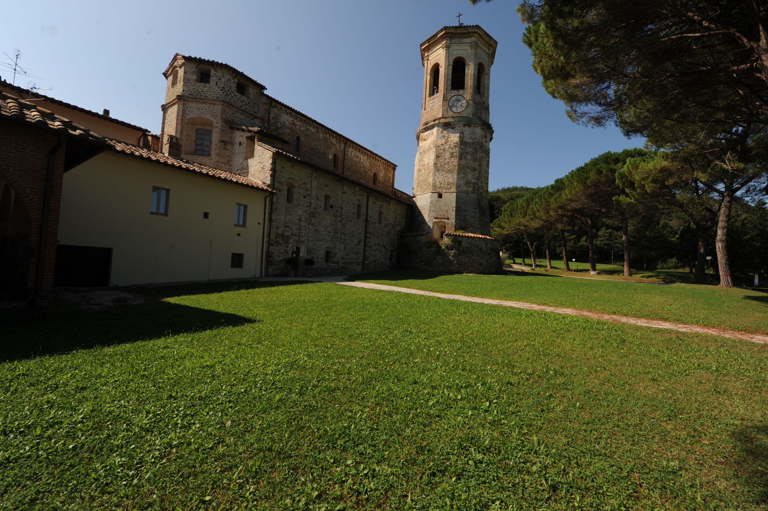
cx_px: 384
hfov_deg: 104.3
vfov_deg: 81.1
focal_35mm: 14
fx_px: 298
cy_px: 256
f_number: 10
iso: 250
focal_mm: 14
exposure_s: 1/400
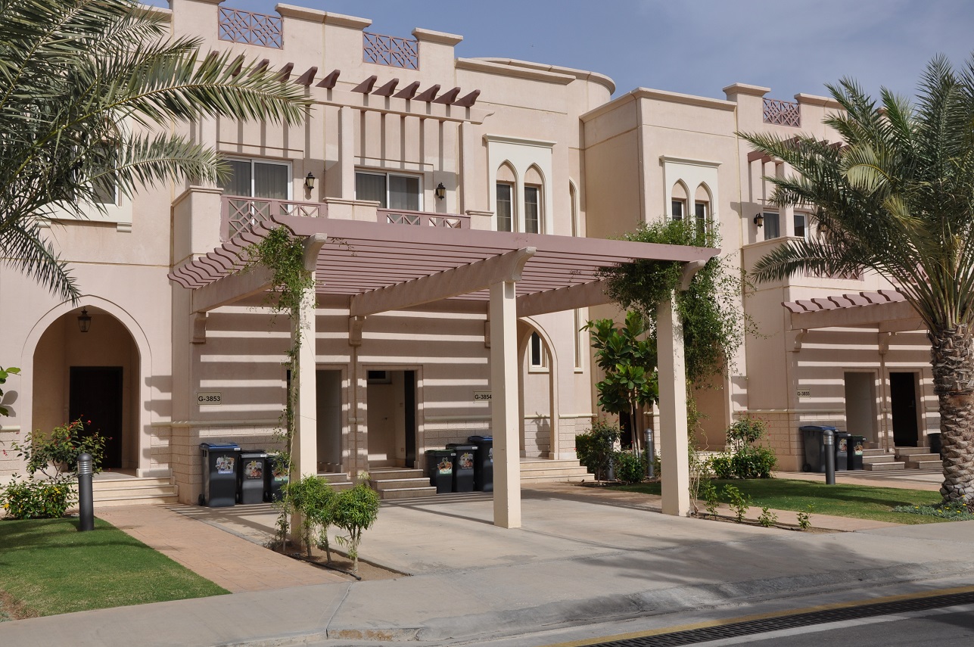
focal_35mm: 39
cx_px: 487
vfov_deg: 34.1
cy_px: 324
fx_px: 1054
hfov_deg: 49.6
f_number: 11
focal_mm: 26
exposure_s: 1/400
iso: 200
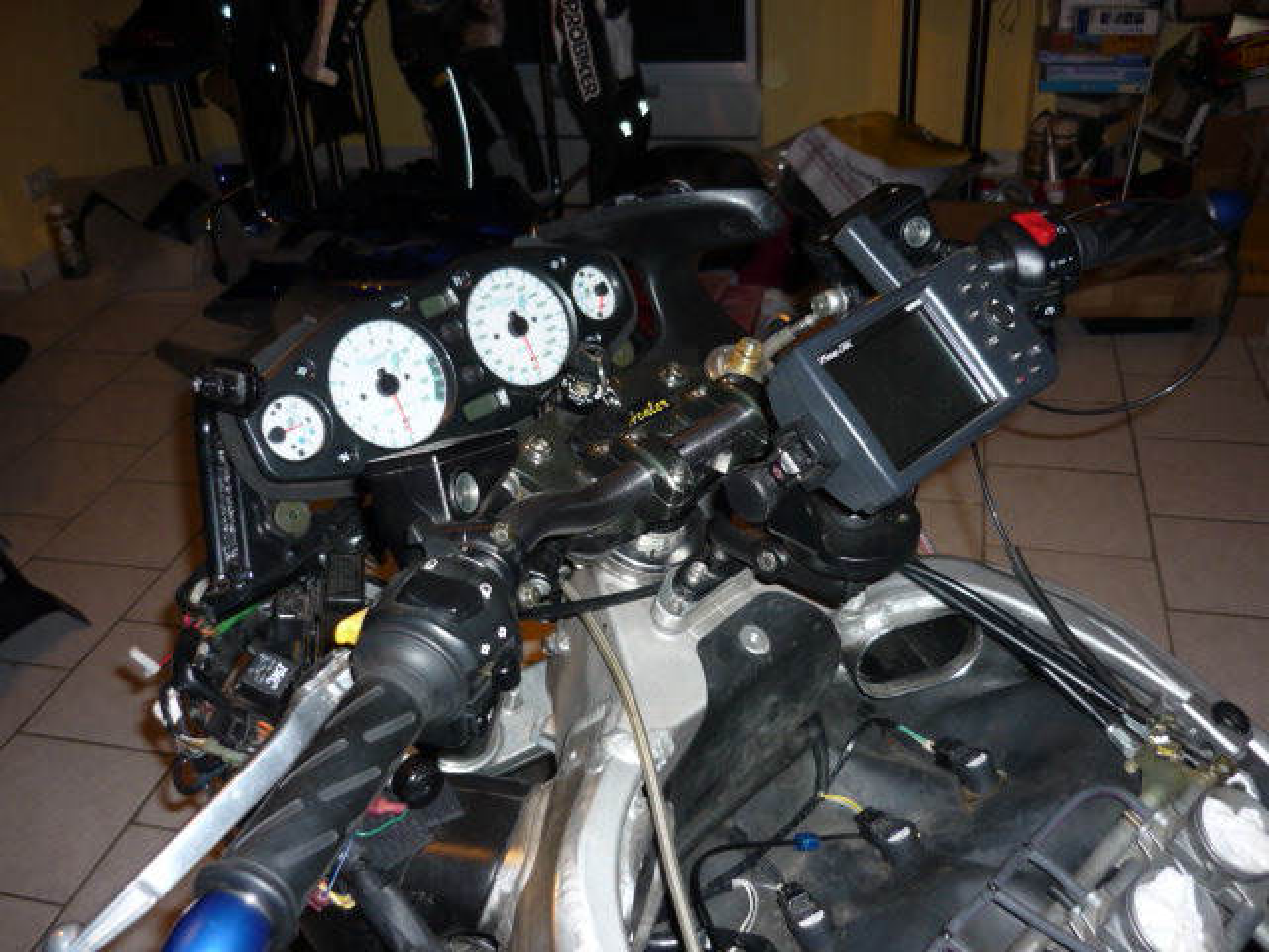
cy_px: 476
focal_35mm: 33
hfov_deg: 55.4
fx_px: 1210
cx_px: 634
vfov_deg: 42.9
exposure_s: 1/30
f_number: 2.8
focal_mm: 5.5
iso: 100
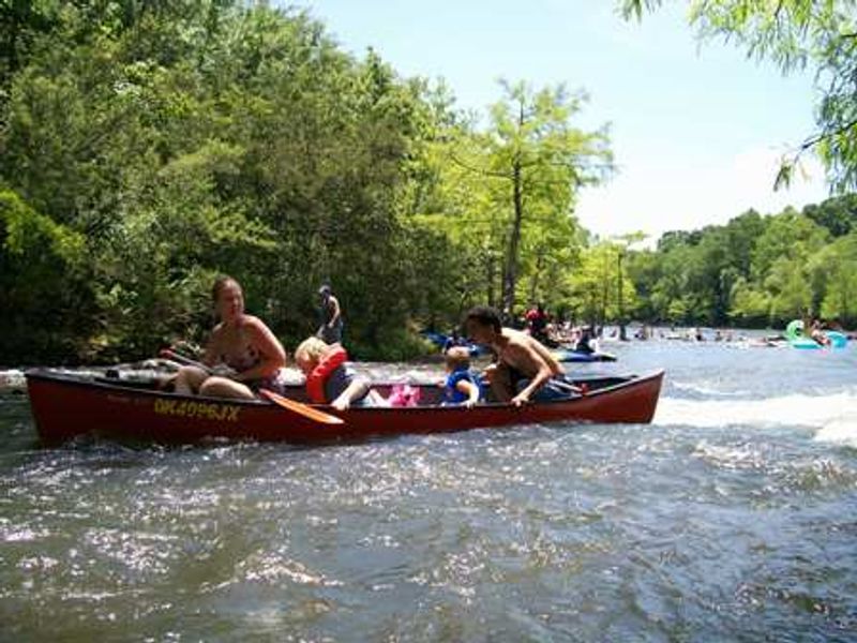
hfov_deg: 51.4
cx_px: 428
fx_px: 891
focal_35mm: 36
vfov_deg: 39.7
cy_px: 322
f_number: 2.7
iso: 80
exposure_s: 1/740
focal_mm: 6
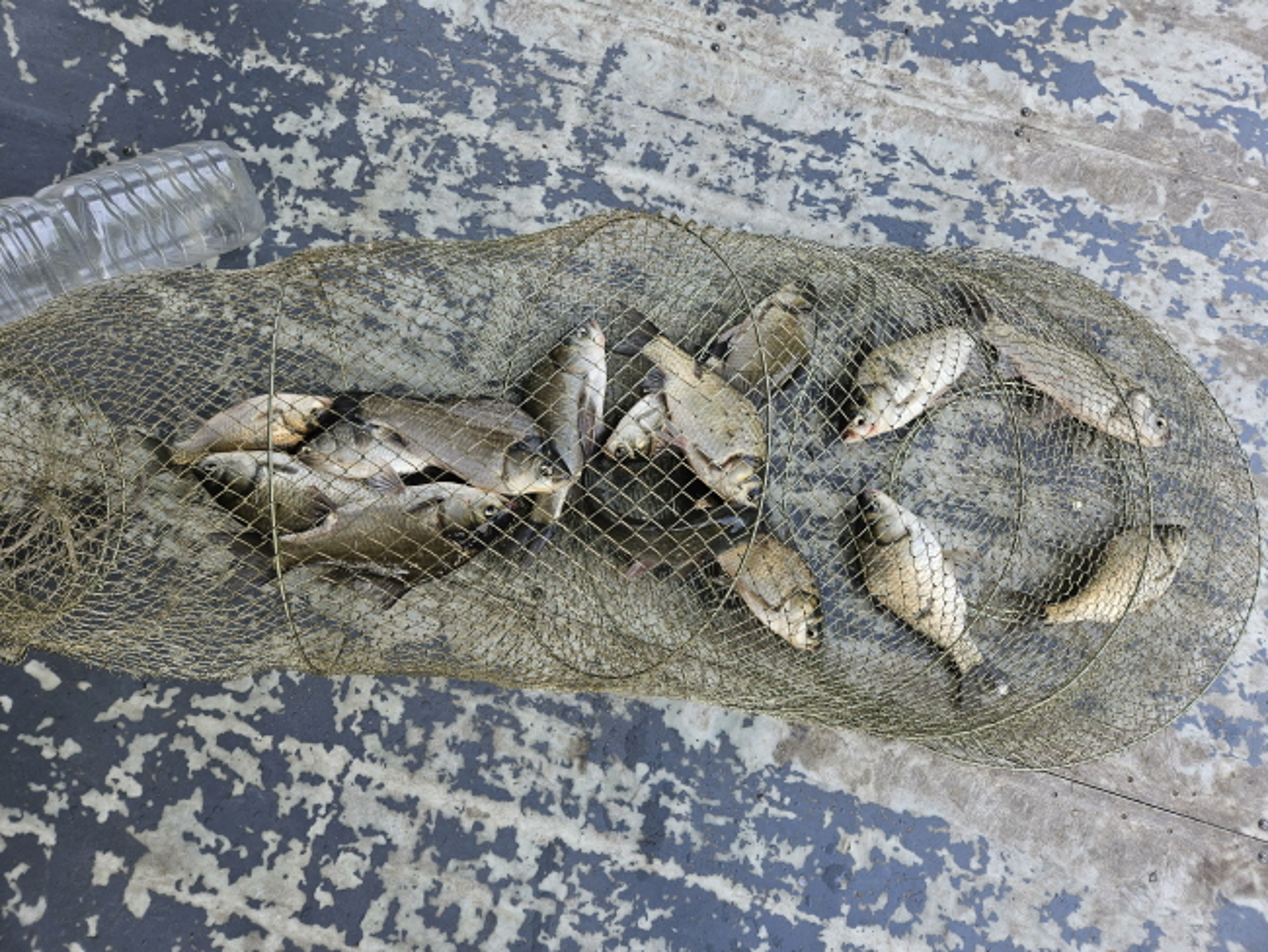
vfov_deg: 58.9
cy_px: 476
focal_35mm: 23
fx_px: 843
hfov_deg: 73.9
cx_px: 634
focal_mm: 5.4
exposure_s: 1/193
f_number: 1.8
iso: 25
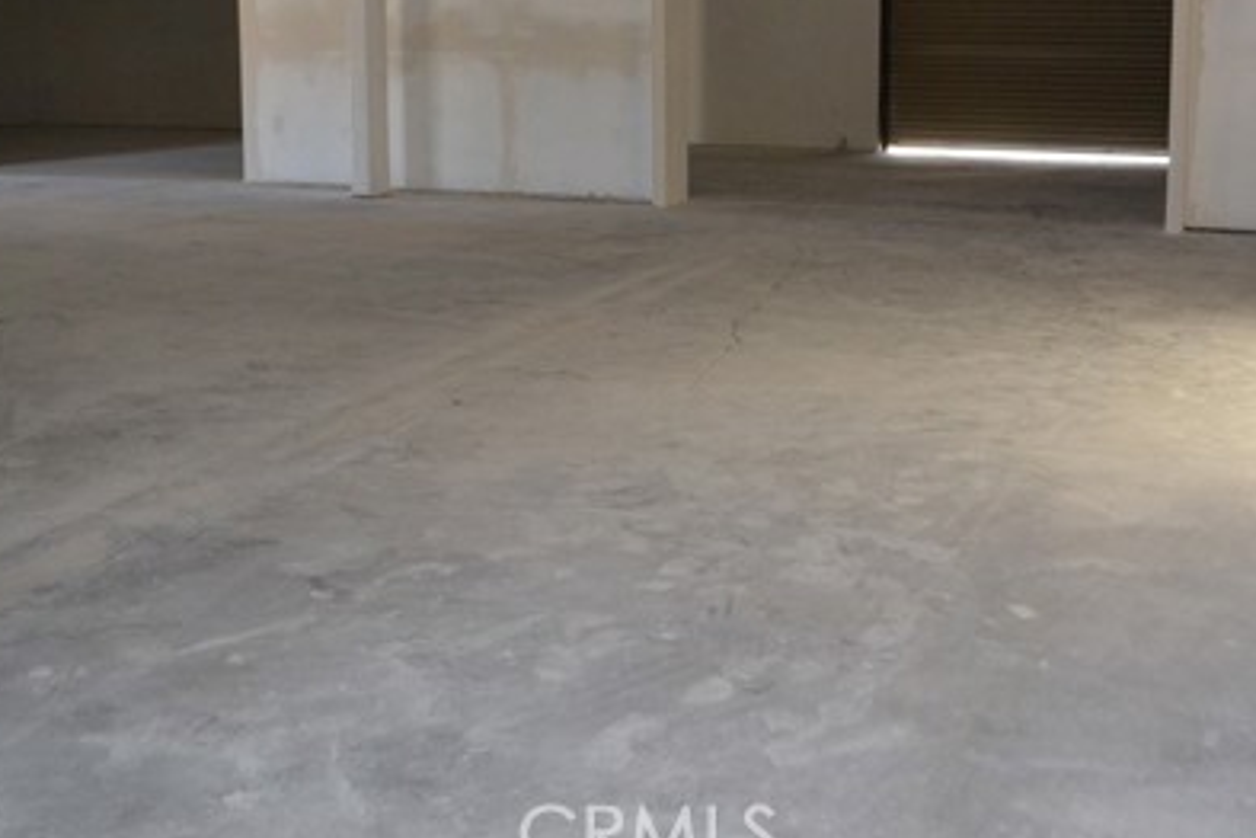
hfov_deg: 44.4
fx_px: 1535
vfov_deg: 30.0
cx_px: 719
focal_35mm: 44
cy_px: 197
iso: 1250
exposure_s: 1/60
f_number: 3.5
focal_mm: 18
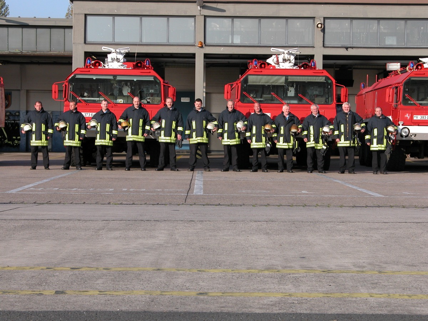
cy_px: 160
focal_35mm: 107
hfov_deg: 18.4
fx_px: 1323
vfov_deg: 13.8
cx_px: 214
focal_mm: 27.3
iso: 100
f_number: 5.2
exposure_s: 1/323
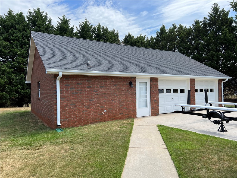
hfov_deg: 67.3
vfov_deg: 53.1
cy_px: 89
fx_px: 178
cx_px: 118
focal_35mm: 26
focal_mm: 5.7
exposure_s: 1/2123
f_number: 1.5
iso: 50
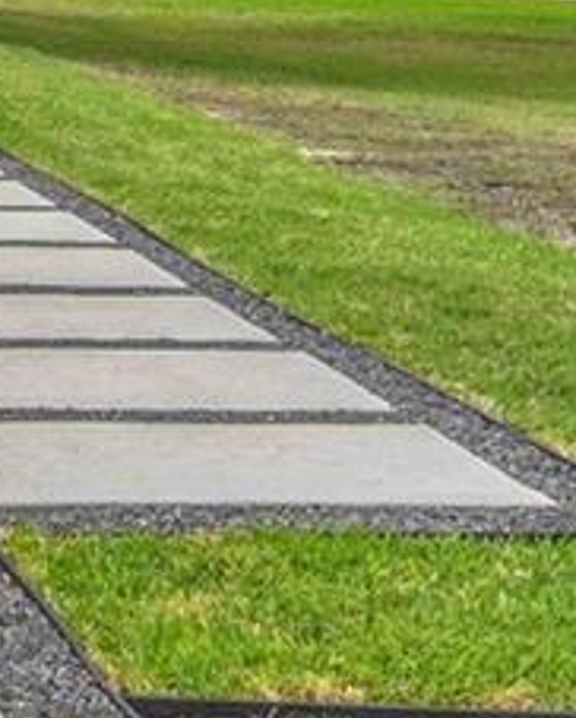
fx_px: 2703
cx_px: -554
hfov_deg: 11.1
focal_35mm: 127
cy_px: -2
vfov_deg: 14.9
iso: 100
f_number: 7.1
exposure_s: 1/160
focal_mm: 15
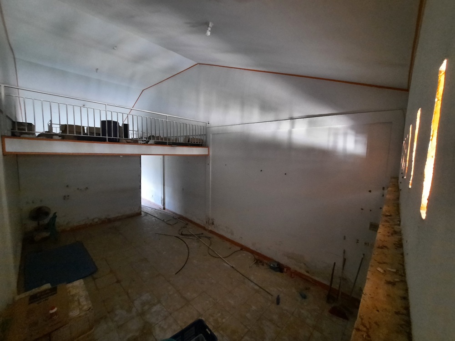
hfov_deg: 106.2
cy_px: 170
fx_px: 171
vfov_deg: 89.9
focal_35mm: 13
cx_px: 228
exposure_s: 1/10
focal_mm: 1.74
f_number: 2.2
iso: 800
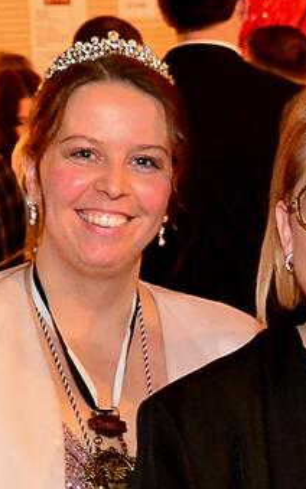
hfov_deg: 10.8
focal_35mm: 122
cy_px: 199
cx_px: 218
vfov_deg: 17.1
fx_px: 1622
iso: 3200
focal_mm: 25
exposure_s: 1/13
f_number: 5.6
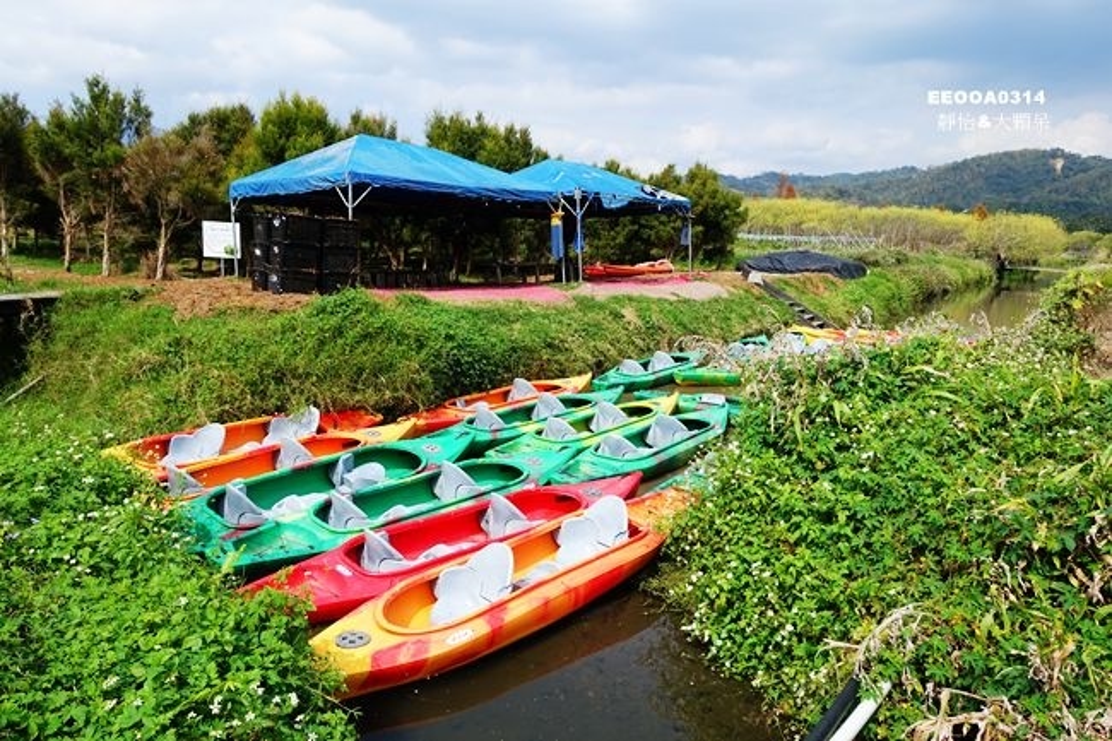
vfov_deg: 53.1
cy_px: 370
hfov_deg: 73.8
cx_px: 556
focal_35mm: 24
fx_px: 741
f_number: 4
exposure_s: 1/125
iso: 125
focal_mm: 8.8
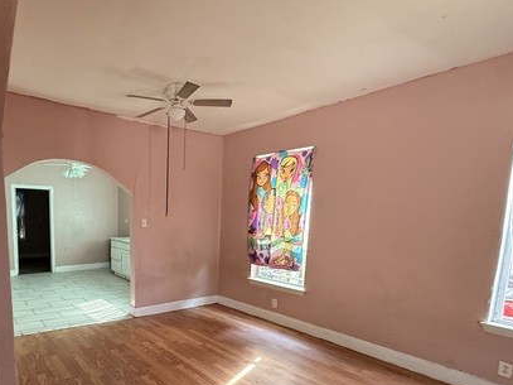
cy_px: 259
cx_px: 155
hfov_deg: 73.1
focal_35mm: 22
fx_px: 326
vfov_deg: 59.5
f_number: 2.2
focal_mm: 2.22
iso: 400
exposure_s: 1/69
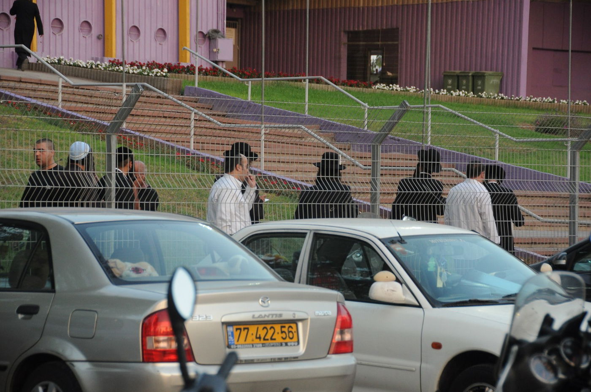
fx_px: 2017
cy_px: 196
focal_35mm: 123
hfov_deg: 16.7
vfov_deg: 11.1
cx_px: 296
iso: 800
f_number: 5
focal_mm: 82
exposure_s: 1/200
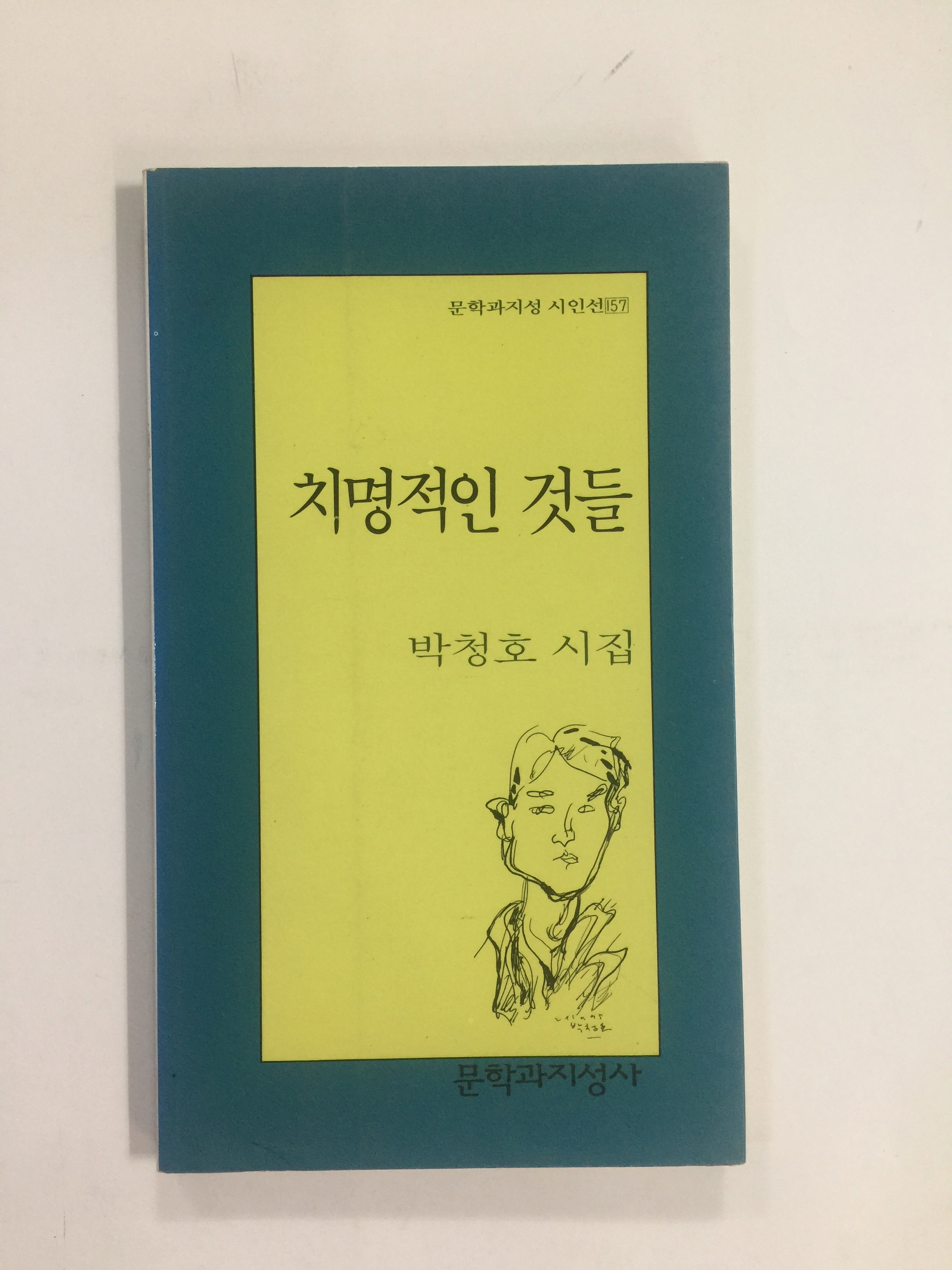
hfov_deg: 48.2
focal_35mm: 29
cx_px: 476
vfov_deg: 61.7
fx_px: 1063
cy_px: 635
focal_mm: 4.15
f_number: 2.2
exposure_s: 1/30
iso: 50
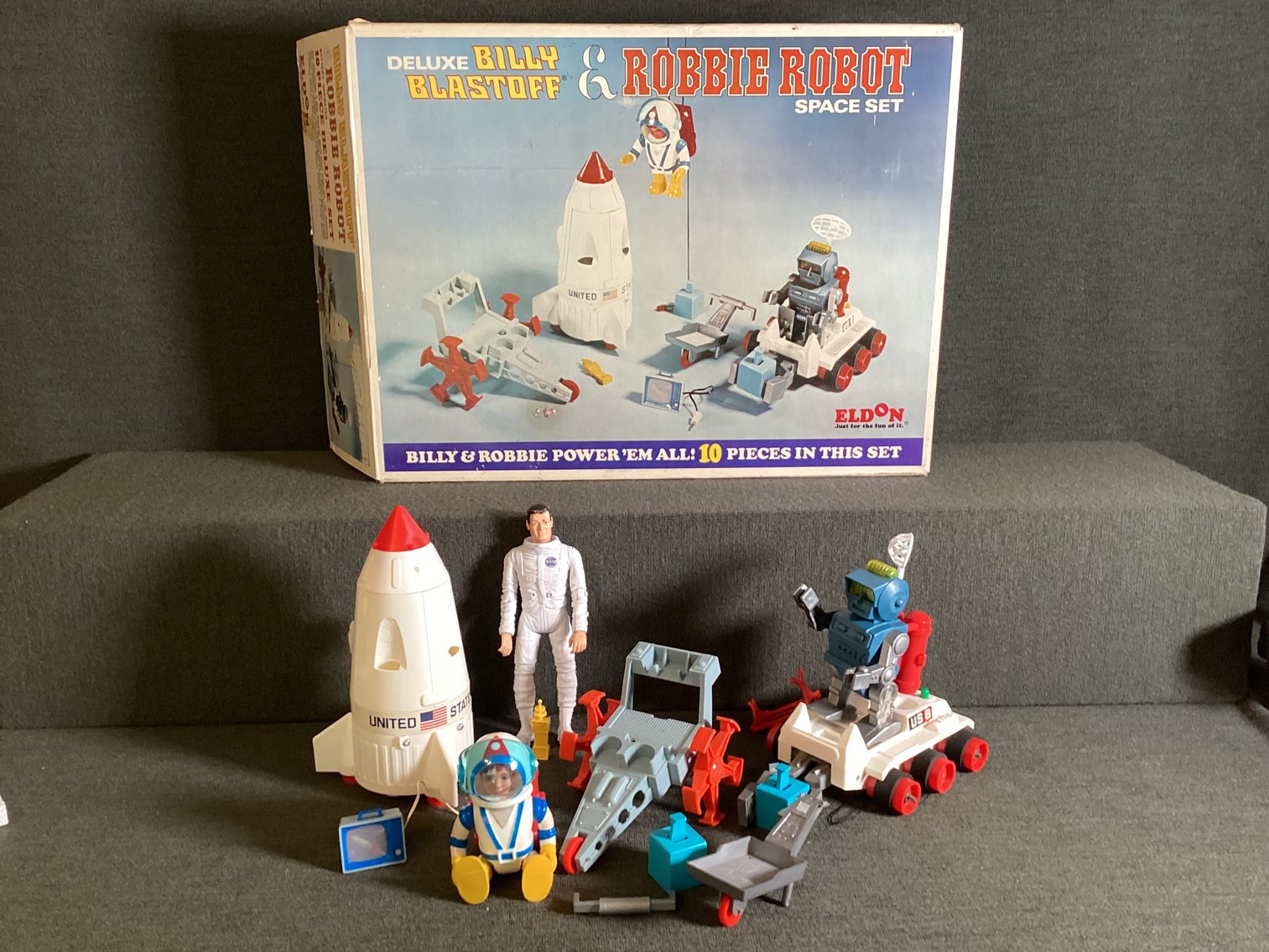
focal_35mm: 31
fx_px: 1137
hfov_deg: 58.3
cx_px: 634
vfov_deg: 45.4
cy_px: 476
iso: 125
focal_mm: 3.3
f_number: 2.4
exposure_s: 1/60
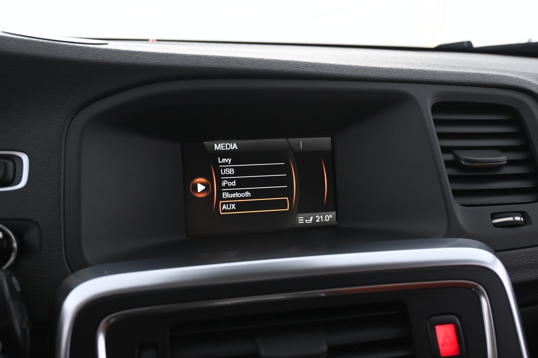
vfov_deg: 36.2
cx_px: 269
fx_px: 549
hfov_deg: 52.2
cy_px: 179
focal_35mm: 37
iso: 2200
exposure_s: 1/40
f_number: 4.2
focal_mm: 24.5
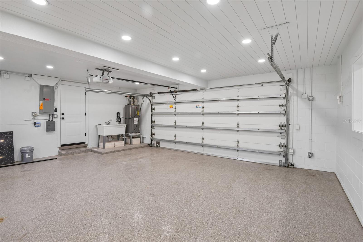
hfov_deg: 96.7
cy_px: 121
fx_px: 161
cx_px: 182
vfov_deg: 73.7
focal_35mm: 16
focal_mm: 16
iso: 400
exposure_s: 1/25
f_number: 8
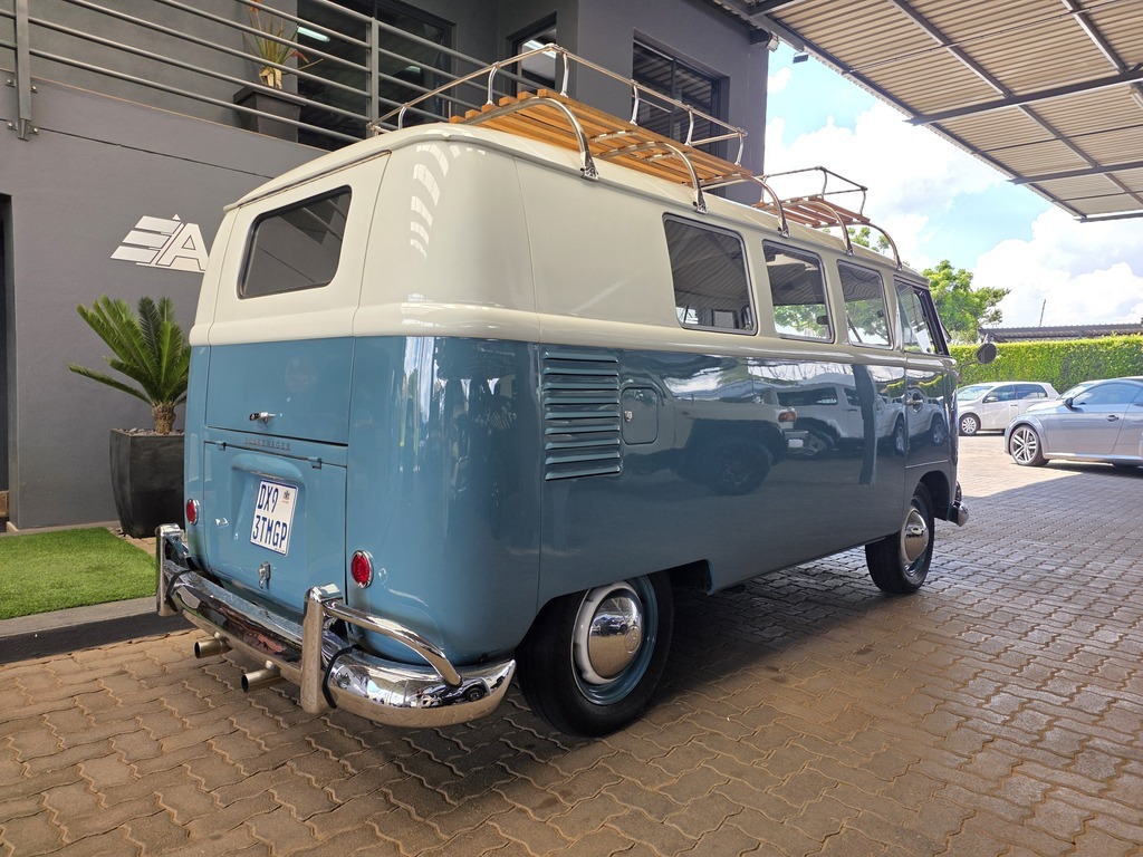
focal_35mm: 23
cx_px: 572
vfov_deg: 58.9
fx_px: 759
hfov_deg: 73.9
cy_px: 428
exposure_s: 1/359
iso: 50
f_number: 1.7
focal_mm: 6.25
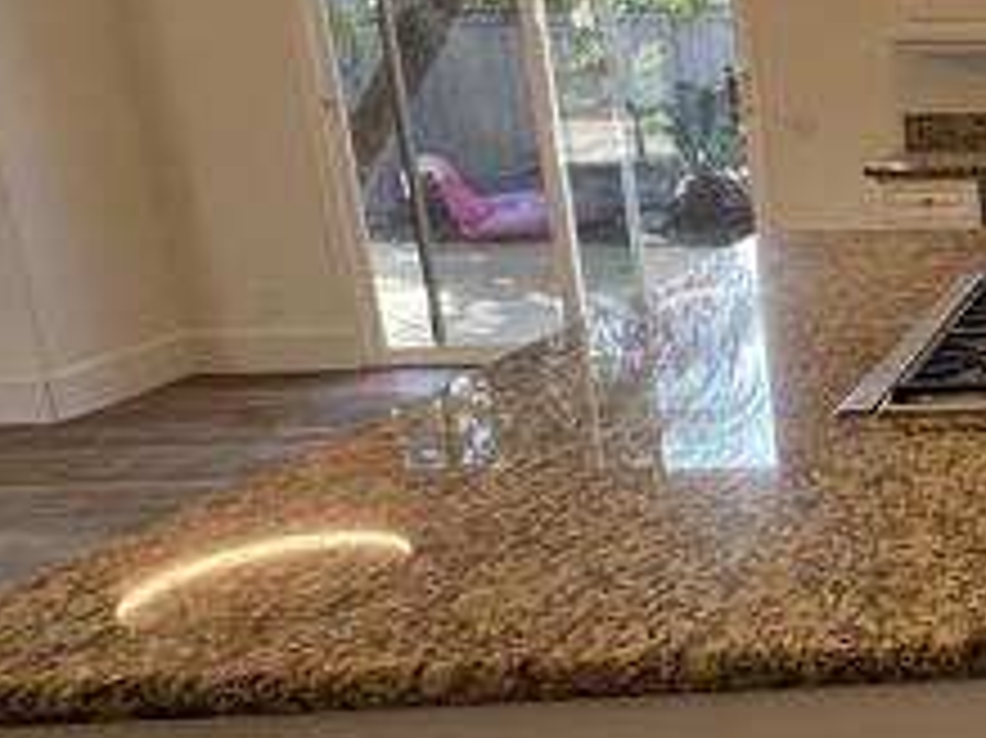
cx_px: 1292
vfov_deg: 34.9
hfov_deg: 33.2
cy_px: 274
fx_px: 1167
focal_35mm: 41
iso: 80
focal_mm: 2.22
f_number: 2.2
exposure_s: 1/120
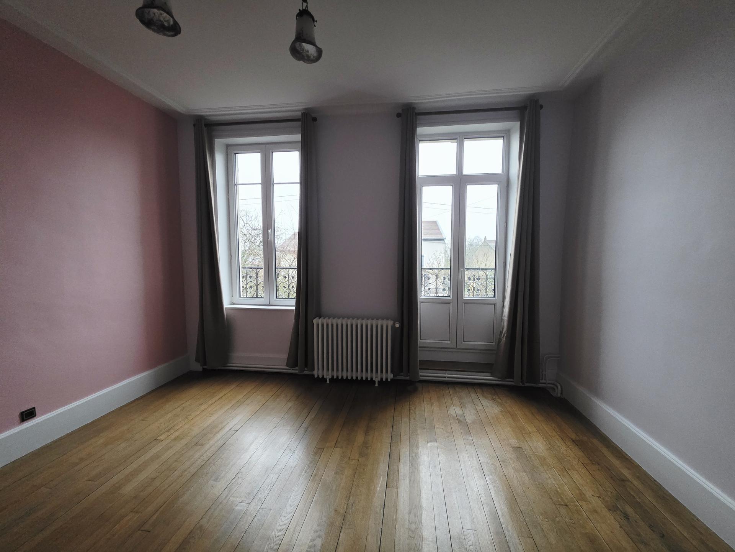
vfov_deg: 89.9
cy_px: 276
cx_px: 368
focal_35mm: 13
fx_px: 276
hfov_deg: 106.2
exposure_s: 1/50
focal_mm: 2.2
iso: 640
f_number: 1.9
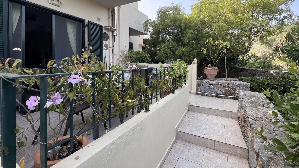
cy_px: 66
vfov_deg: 69.7
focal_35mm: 15
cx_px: 154
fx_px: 119
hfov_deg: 103.0
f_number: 1.8
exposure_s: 1/209
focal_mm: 1.57
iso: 32
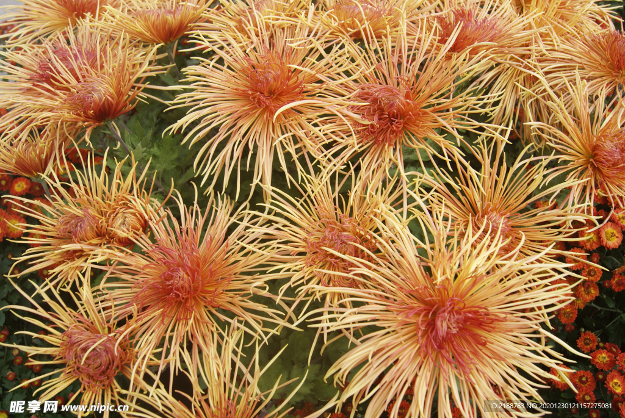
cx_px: 312
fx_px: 626
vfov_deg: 37.0
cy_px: 209
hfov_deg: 53.1
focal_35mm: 36
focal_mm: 24
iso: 100
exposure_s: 1/125
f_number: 5.6
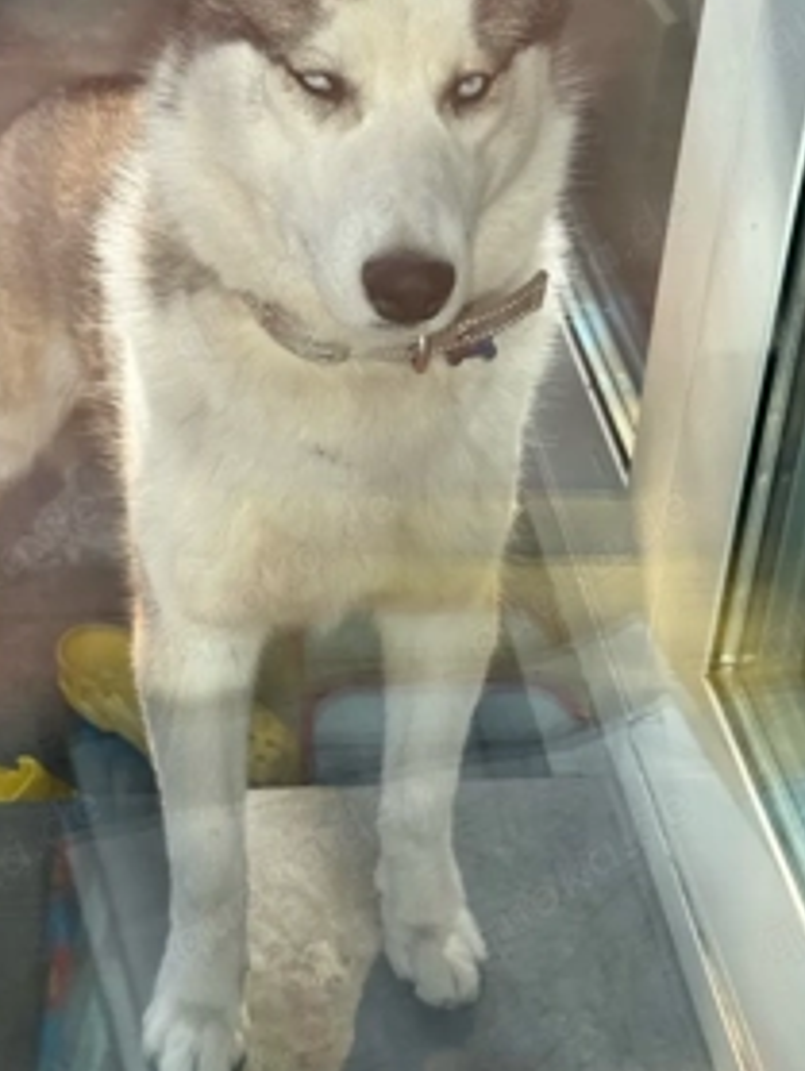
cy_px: 316
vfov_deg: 27.9
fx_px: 2136
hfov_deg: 21.3
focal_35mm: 69
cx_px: 366
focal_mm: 6.76
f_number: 1.78
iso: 64
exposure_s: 1/2717
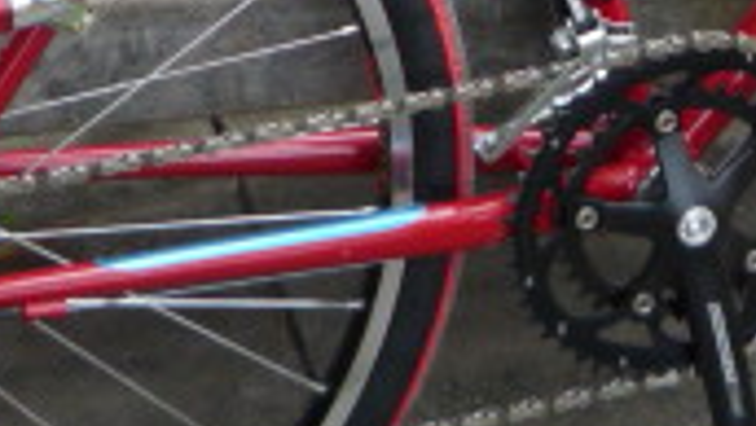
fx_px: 2688
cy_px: -250
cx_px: 576
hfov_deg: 15.9
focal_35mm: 134
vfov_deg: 8.8
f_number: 2.8
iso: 100
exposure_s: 1/200
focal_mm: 4.4
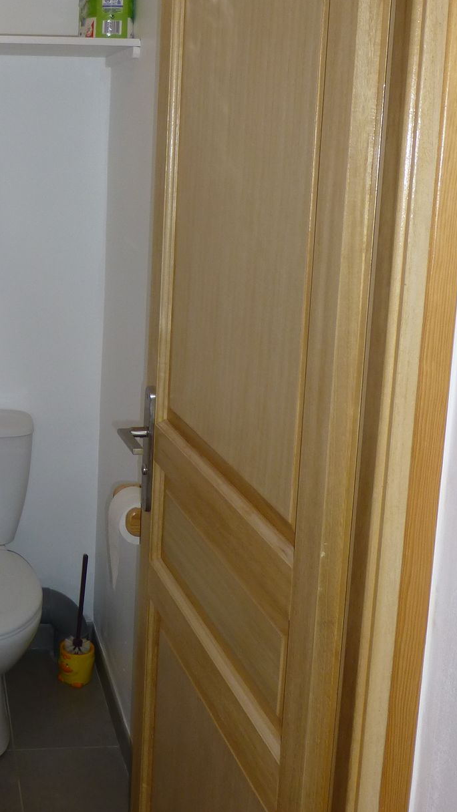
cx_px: -2
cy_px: 280
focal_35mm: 43
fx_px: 926
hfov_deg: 26.2
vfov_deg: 46.7
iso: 100
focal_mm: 4.3
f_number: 3.3
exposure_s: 1/60
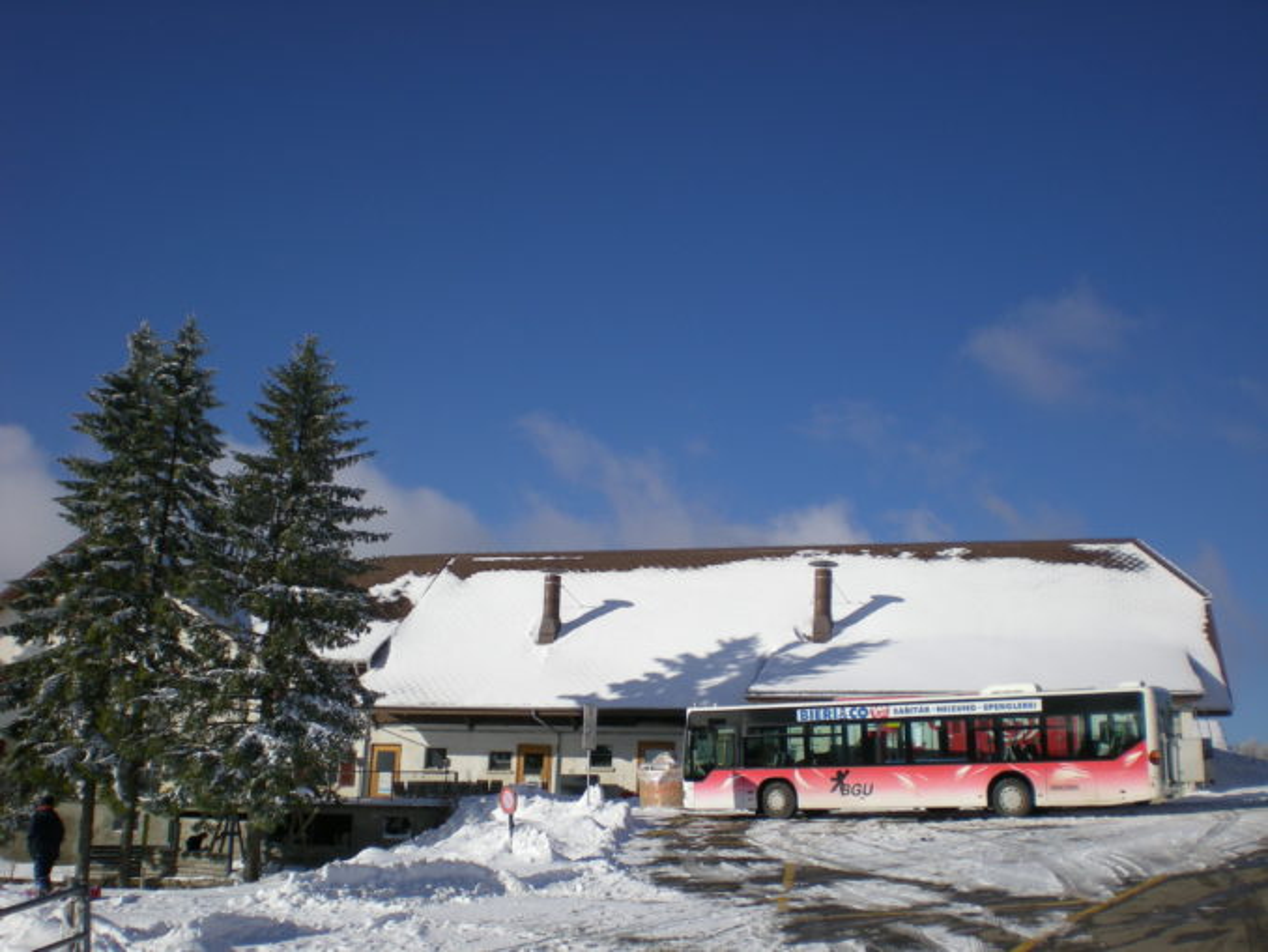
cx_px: 634
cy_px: 476
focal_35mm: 38
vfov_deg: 37.7
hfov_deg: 49.0
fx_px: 1392
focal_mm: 6.3
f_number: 4.6
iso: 50
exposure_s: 1/760
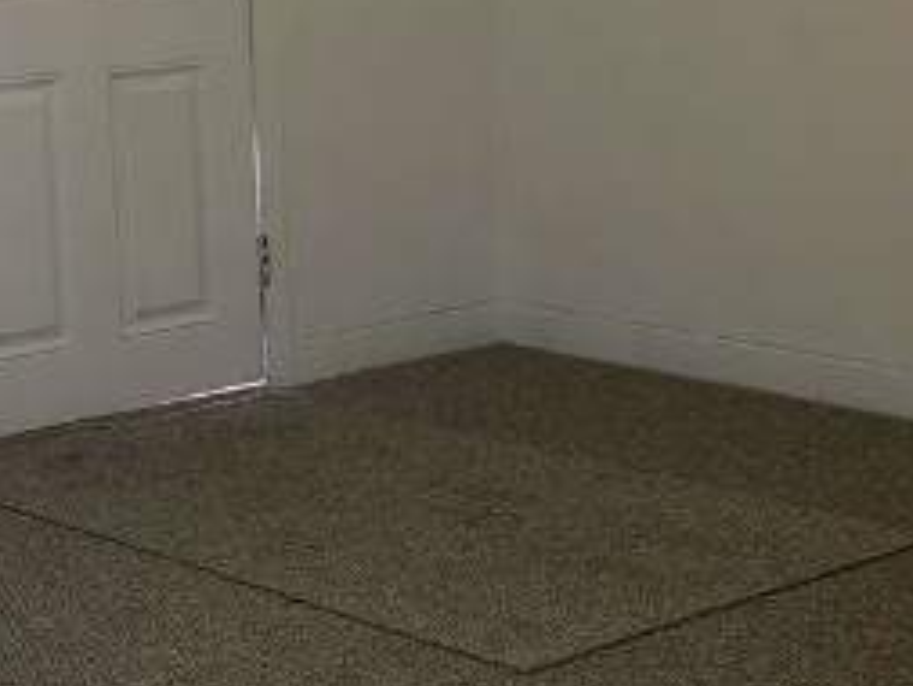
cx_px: 372
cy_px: 209
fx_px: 2454
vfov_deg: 15.9
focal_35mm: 93
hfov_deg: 21.1
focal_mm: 6.3
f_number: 1.7
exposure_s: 1/60
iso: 80
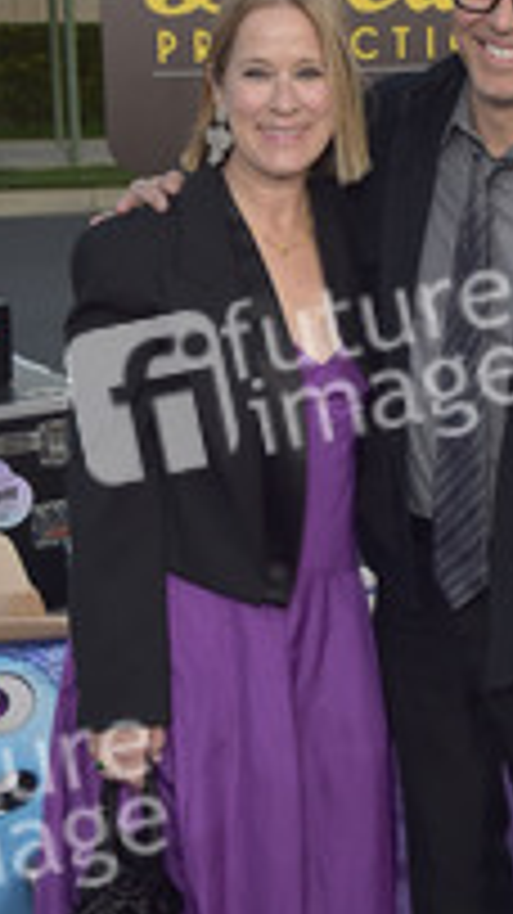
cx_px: 430
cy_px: 603
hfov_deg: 18.6
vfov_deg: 32.6
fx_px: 1550
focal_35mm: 64
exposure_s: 1/250
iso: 640
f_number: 6.3
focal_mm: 31
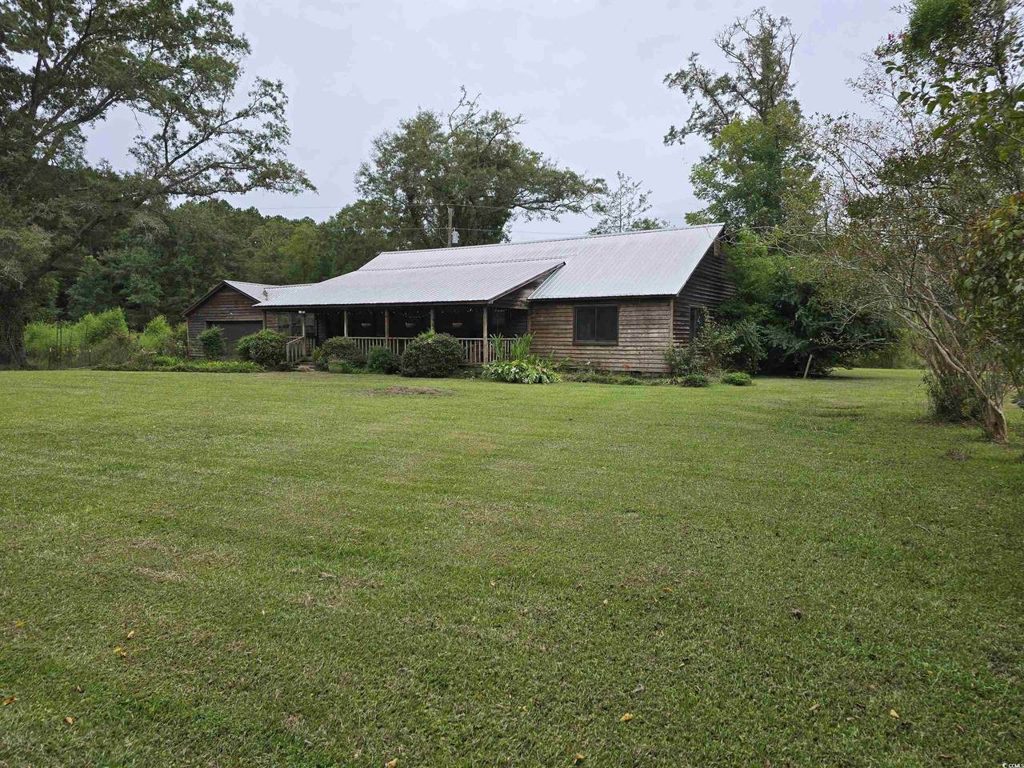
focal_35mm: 23
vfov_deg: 58.9
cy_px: 384
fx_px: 680
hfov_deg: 73.9
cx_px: 512
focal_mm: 6.3
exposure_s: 1/219
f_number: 1.7
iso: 12
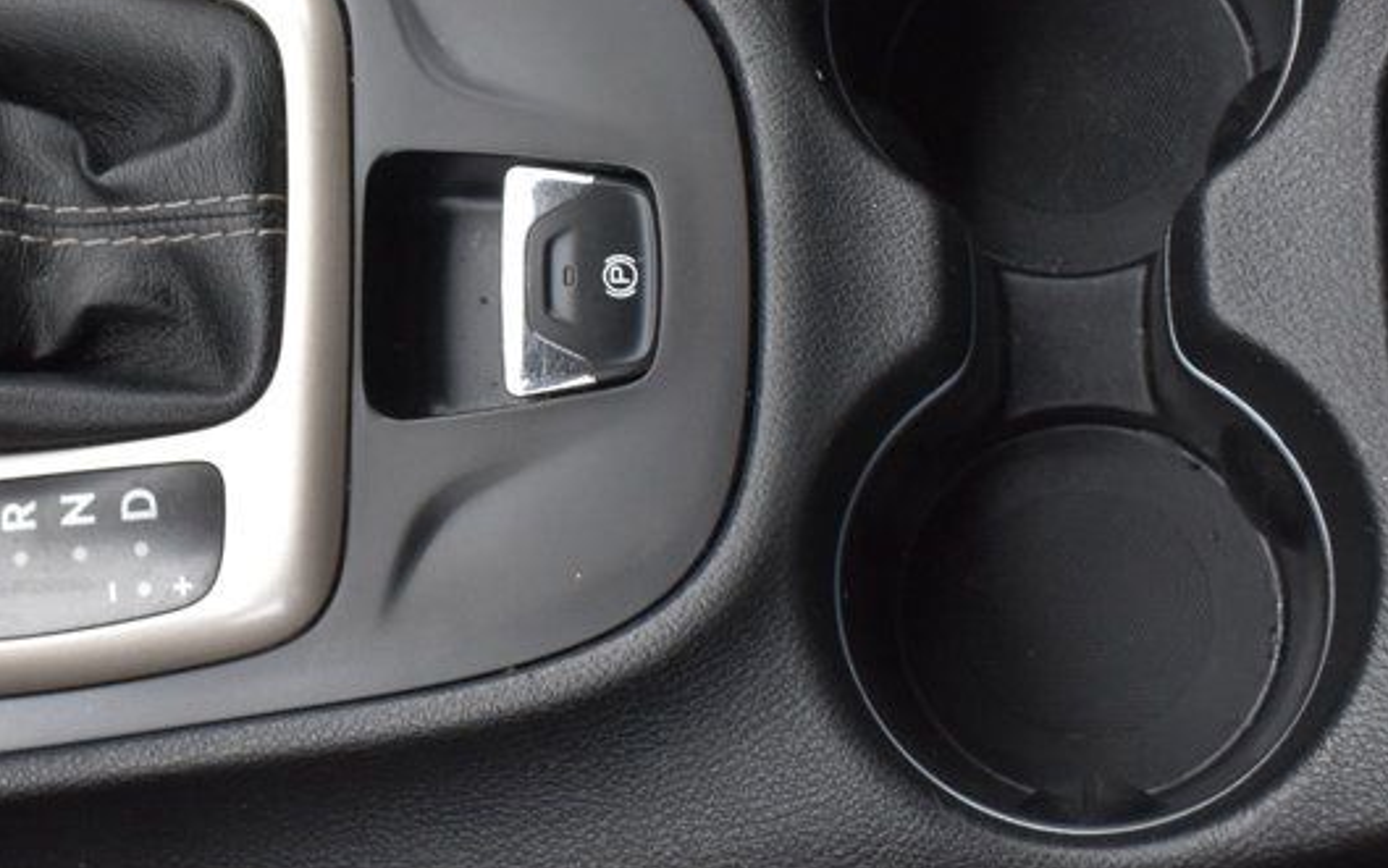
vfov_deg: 18.3
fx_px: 2687
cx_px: 373
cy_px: 275
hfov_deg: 28.6
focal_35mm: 71
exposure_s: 1/15
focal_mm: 24
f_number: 6.3
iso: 1600
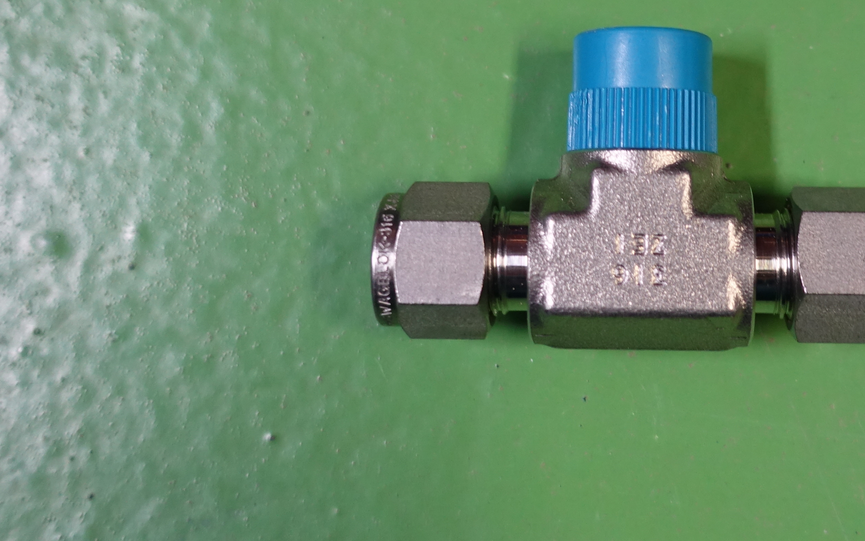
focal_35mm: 53
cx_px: 613
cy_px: 70
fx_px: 1249
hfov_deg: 37.5
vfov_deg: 23.8
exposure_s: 1/30
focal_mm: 8.8
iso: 320
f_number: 1.8
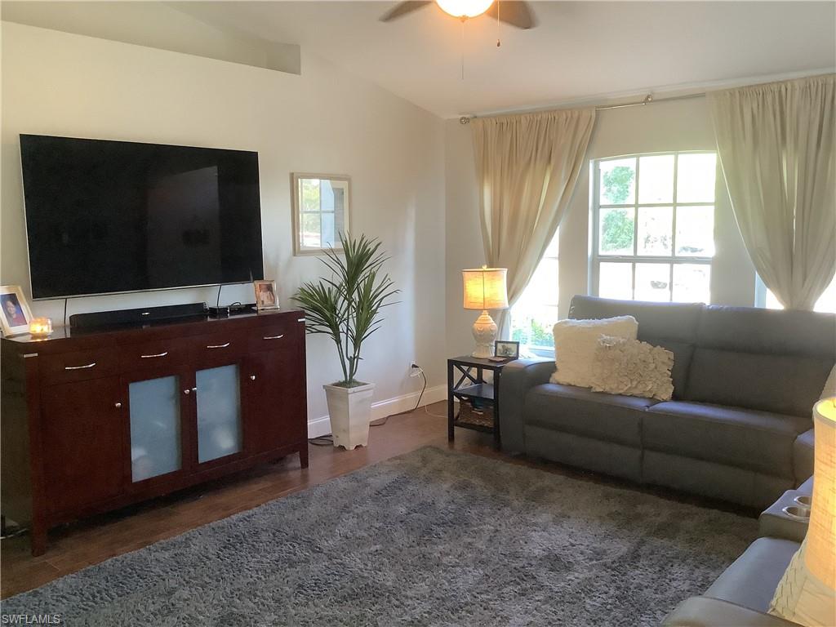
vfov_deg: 45.4
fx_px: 749
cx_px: 418
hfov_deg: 58.4
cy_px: 314
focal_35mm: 31
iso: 320
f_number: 2.4
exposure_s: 1/50
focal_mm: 3.3
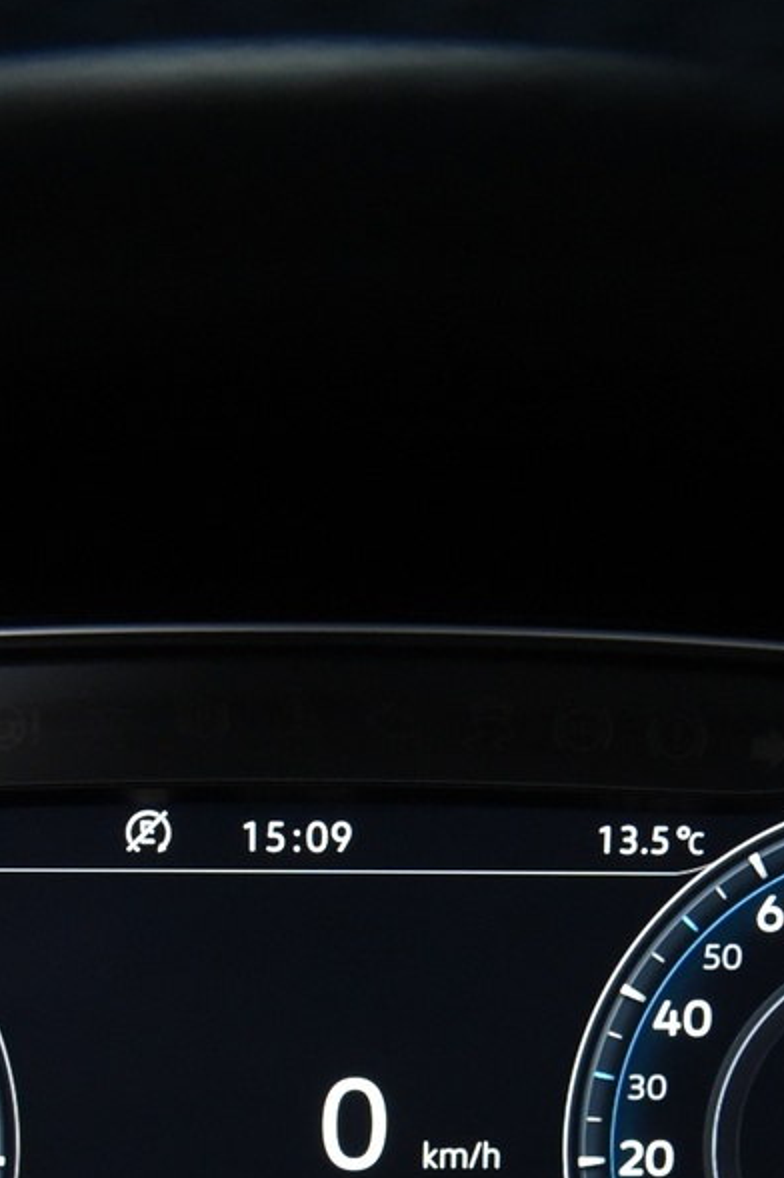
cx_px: 304
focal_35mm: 77
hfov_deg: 17.7
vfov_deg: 25.5
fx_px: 2518
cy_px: 1066
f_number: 4
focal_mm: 28
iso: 4000
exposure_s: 1/40
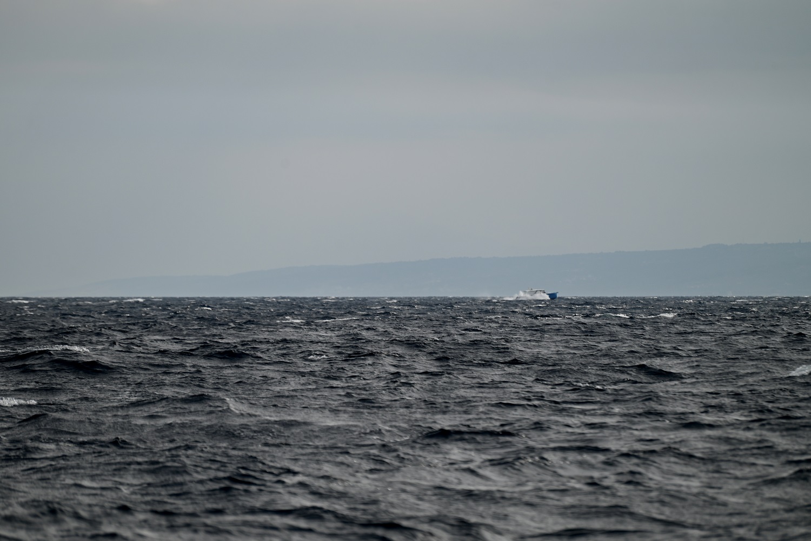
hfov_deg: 6.9
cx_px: 406
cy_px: 270
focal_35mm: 300
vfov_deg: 4.6
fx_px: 6760
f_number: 5.6
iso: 100
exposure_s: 1/1000
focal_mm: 300
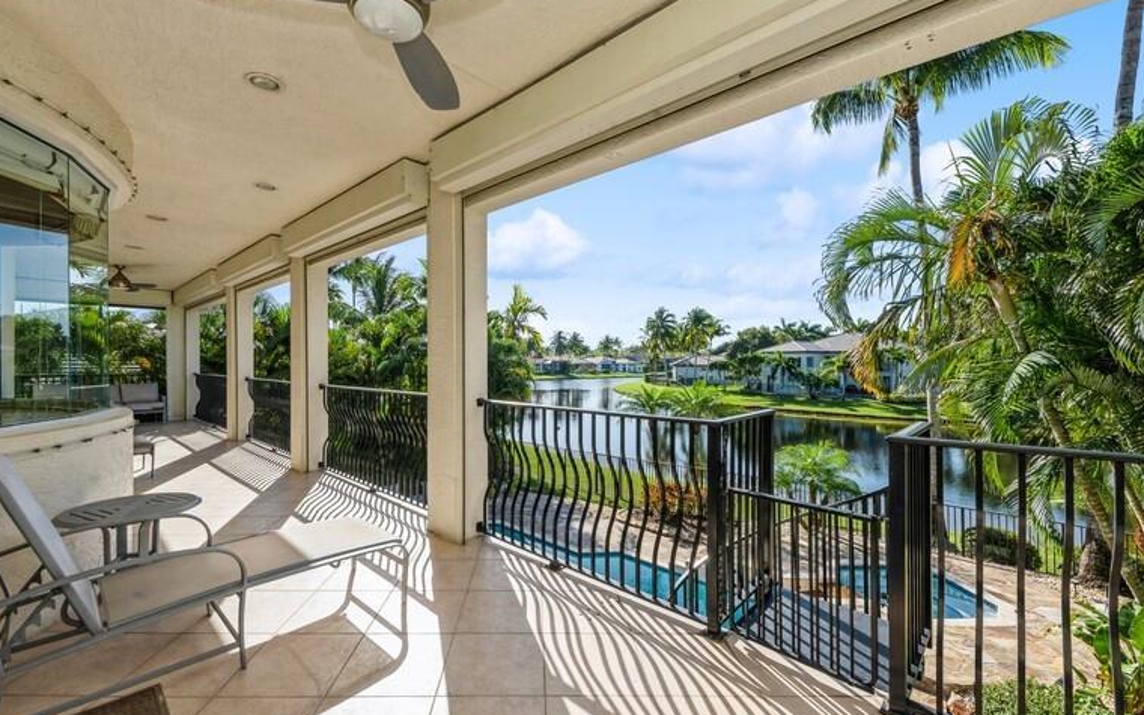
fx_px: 468
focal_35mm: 15
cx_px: 543
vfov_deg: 74.8
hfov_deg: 101.4
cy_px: 366
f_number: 11
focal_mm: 14
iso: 100
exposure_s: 1/160
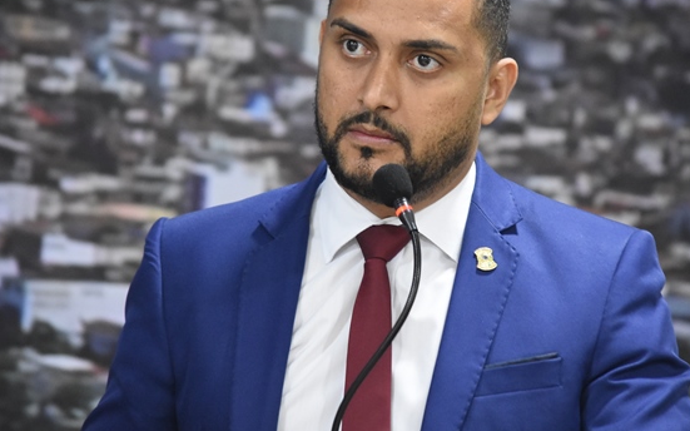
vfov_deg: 4.1
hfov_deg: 6.6
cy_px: 169
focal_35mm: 320
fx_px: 6016
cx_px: 396
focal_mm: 180
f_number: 5
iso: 4000
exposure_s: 1/50
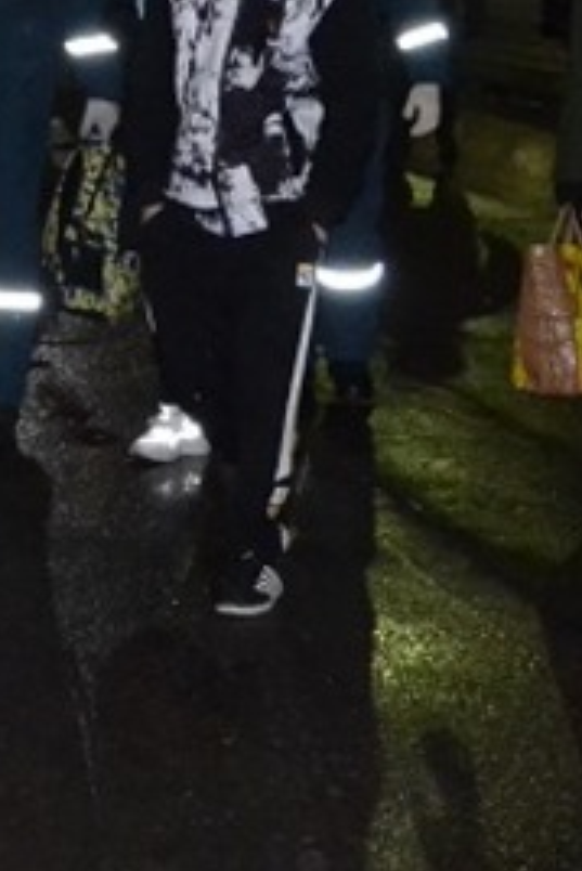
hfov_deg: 11.6
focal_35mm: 116
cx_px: -119
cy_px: 46
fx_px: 2809
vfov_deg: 17.3
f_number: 3.5
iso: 3200
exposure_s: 1/60
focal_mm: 18
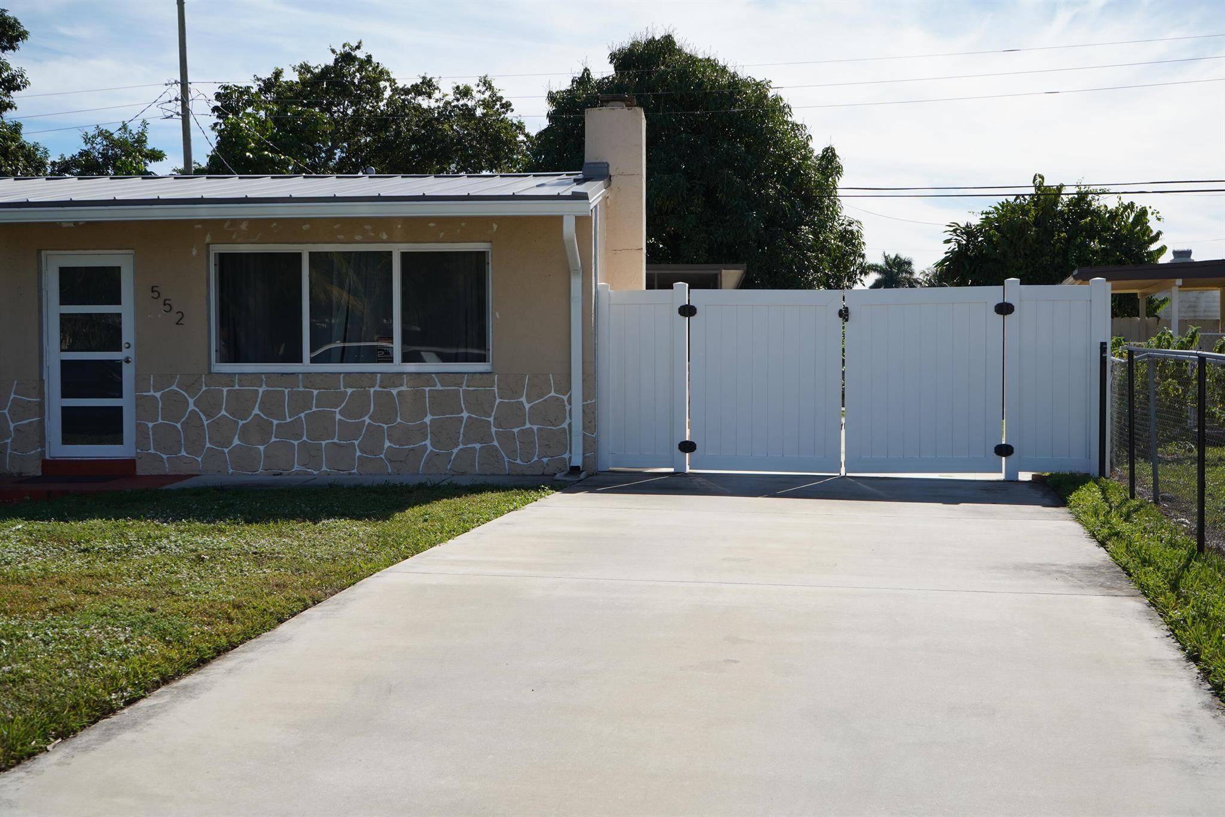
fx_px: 1395
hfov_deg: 47.4
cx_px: 612
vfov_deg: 32.6
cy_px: 408
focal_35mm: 41
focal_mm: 41
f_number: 9
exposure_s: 1/640
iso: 250
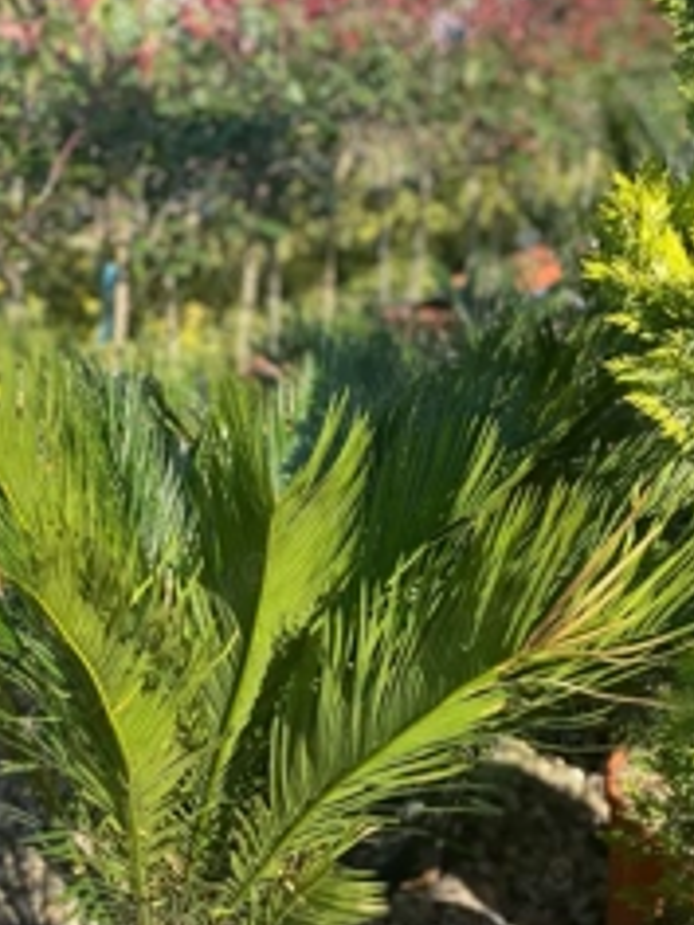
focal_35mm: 44
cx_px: 223
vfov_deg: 41.7
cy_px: 690
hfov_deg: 32.6
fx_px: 1176
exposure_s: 1/845
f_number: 1.8
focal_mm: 4.25
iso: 32
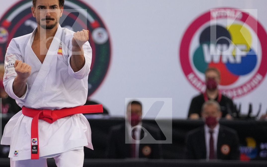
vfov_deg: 2.7
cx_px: 64
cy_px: 121
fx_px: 3516
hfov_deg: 4.3
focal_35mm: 483
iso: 2500
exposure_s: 1/1000
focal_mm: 187
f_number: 2.8
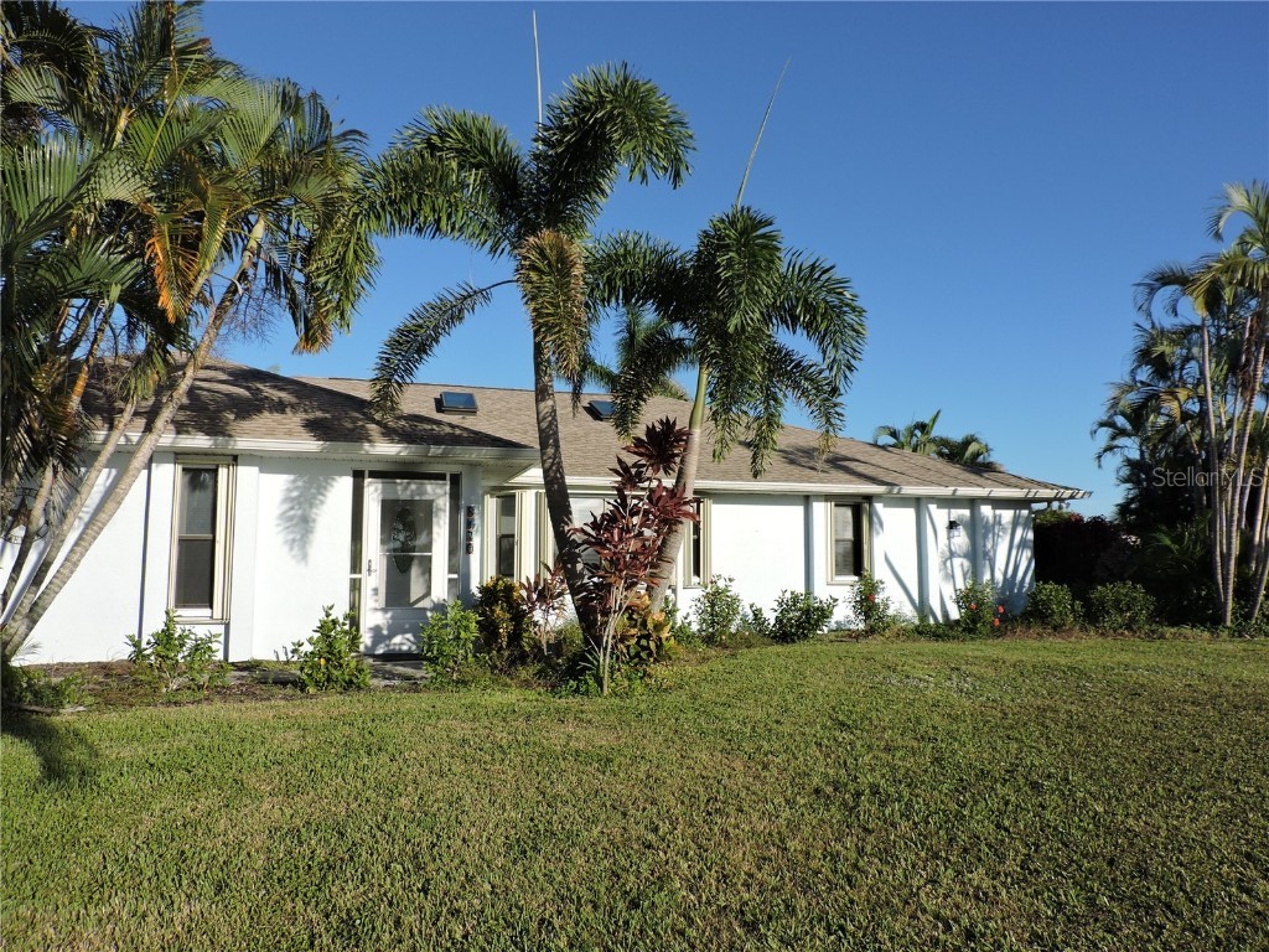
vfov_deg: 56.8
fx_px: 880
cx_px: 634
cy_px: 476
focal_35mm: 24
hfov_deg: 71.6
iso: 100
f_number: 3.3
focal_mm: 4.3
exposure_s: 1/1250
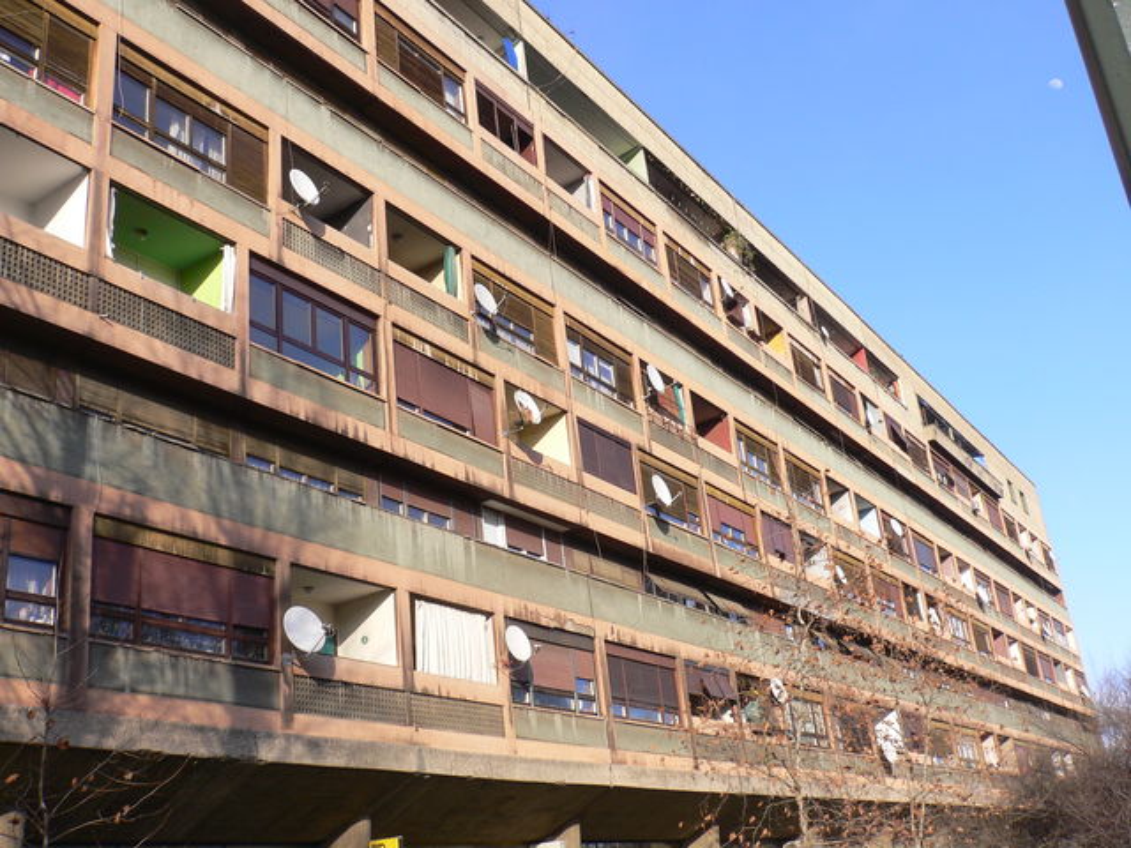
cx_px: 566
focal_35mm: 35
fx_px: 1144
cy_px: 424
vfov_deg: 40.7
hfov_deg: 52.6
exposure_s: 1/160
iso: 80
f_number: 5.6
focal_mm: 5.8
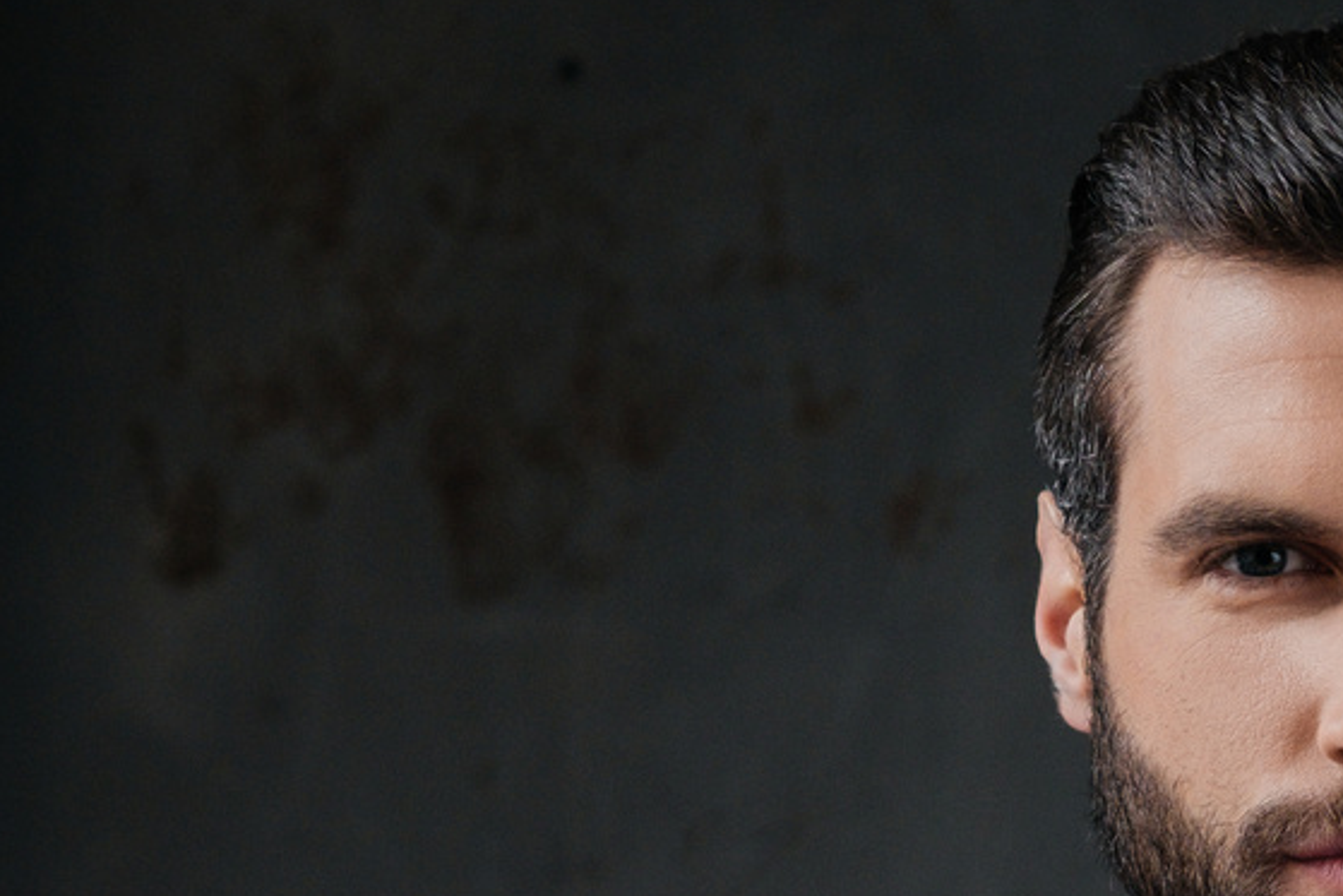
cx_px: 1254
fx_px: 5970
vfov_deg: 8.5
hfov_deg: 12.7
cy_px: 895
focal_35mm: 160
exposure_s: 1/250
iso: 640
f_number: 2.8
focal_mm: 35
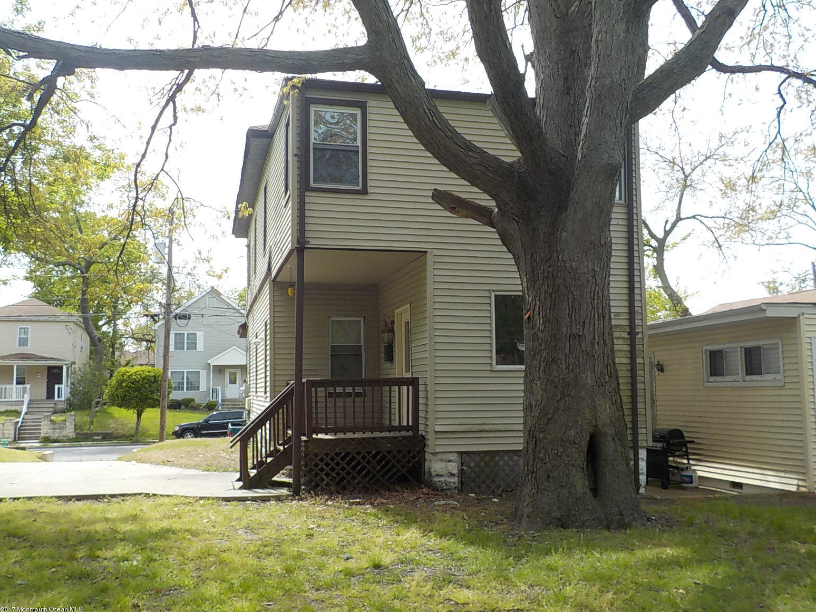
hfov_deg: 58.3
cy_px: 314
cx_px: 414
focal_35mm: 31
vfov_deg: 45.4
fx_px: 731
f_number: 3.3
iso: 125
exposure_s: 1/500
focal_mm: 4.1
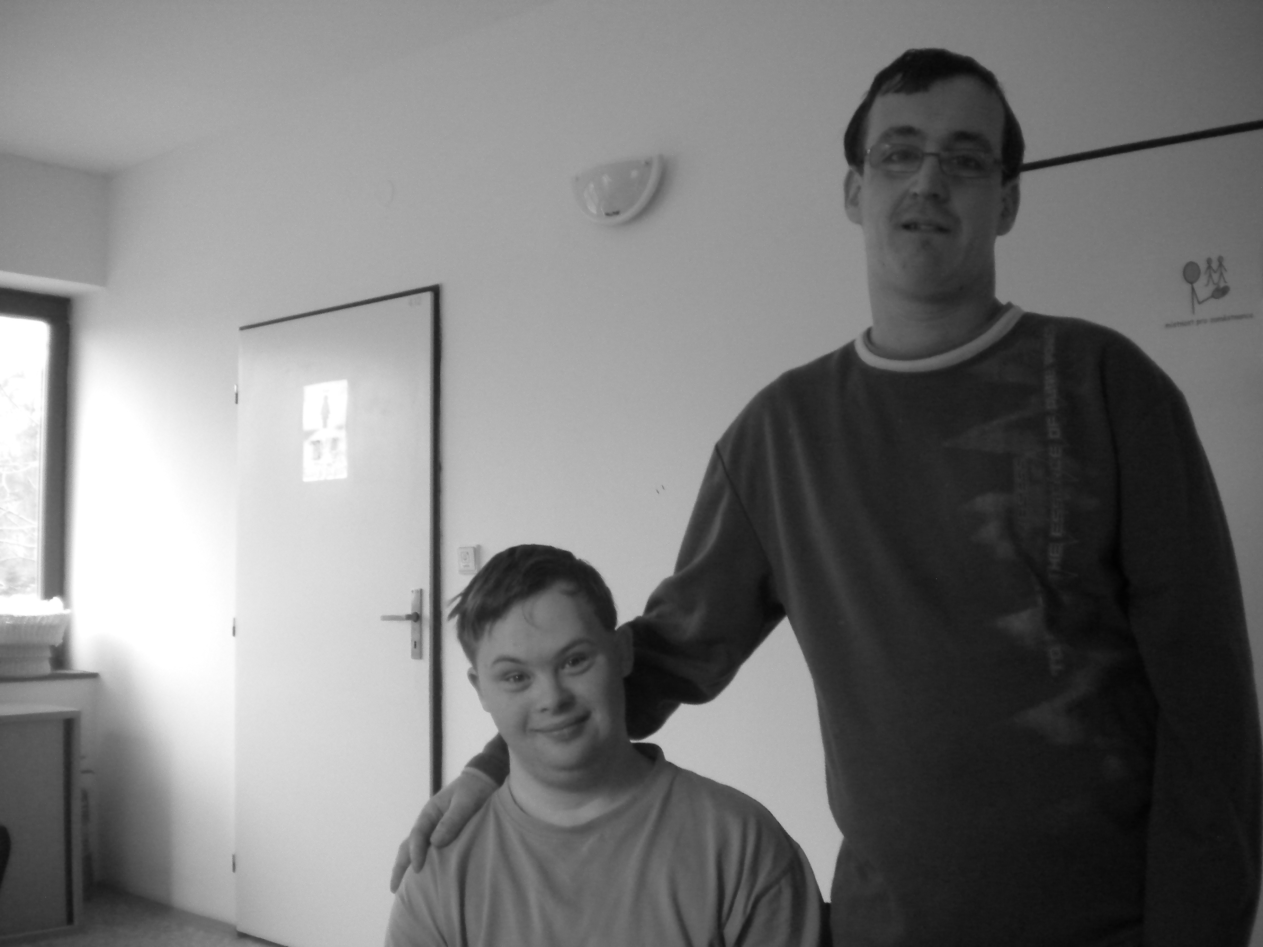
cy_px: 474
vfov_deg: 40.7
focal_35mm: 35
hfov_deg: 52.6
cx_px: 632
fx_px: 1277
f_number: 3.1
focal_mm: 6.3
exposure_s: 1/104
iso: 400
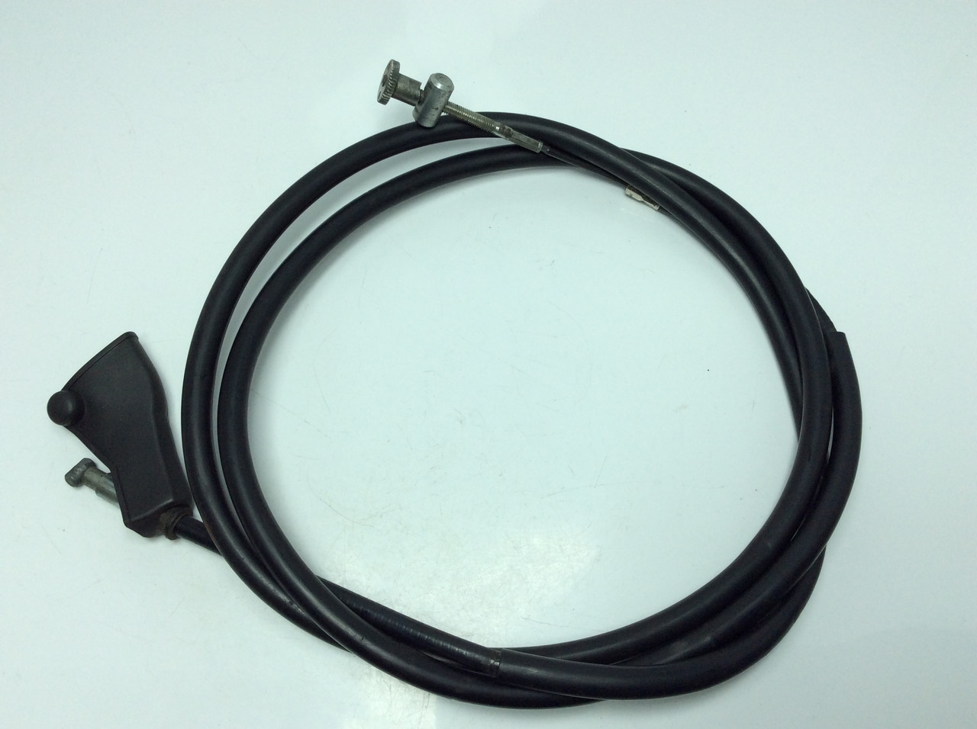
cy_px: 364
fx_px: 902
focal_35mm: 32
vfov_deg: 44.1
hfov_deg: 56.9
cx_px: 488
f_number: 2.4
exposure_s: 1/484
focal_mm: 3.3
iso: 32
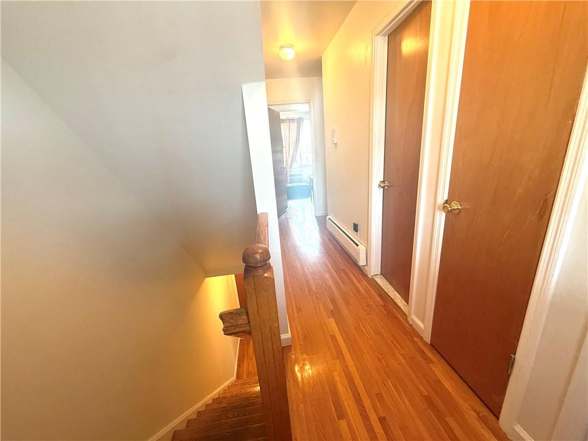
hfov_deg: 102.1
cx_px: 294
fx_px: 238
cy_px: 220
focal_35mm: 14
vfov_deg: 85.7
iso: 400
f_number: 2.2
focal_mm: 2.22
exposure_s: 1/60
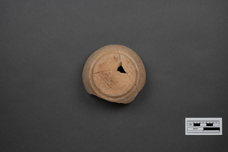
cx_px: 114
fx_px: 317
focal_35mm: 50
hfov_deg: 39.6
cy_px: 76
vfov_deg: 27.0
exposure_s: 1/80
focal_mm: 50
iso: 640
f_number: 13
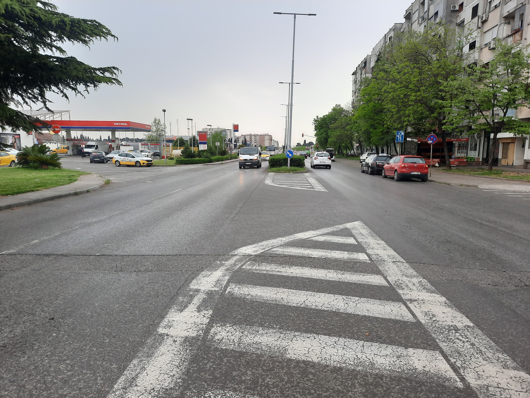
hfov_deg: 69.4
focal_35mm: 25
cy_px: 199
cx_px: 265
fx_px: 383
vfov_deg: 54.9
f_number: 2
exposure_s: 1/150
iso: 32
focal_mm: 4.6
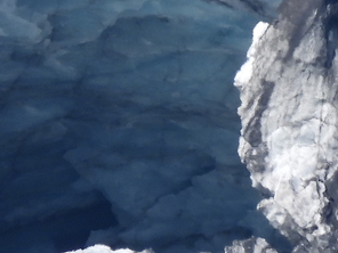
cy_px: 214
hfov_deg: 0.4
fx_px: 46507
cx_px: -22
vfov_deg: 0.3
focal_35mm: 4763
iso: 100
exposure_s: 1/500
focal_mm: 196
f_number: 5.6
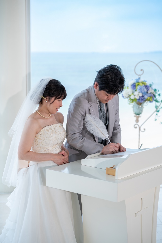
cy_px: 122
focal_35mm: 70
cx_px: 81
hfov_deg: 19.5
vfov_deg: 28.8
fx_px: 472
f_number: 2.8
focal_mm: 70
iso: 400
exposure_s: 1/1600
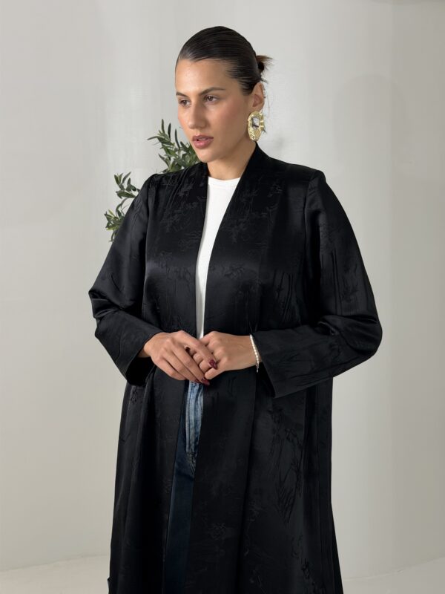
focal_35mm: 48
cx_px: 222
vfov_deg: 39.7
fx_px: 823
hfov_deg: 30.3
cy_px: 297
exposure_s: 1/631
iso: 64
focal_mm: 6.76
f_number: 1.78
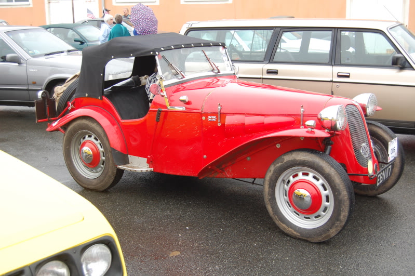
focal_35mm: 46
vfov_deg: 28.9
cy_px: 138
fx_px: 535
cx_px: 208
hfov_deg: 42.4
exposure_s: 1/100
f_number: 5
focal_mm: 31
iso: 400
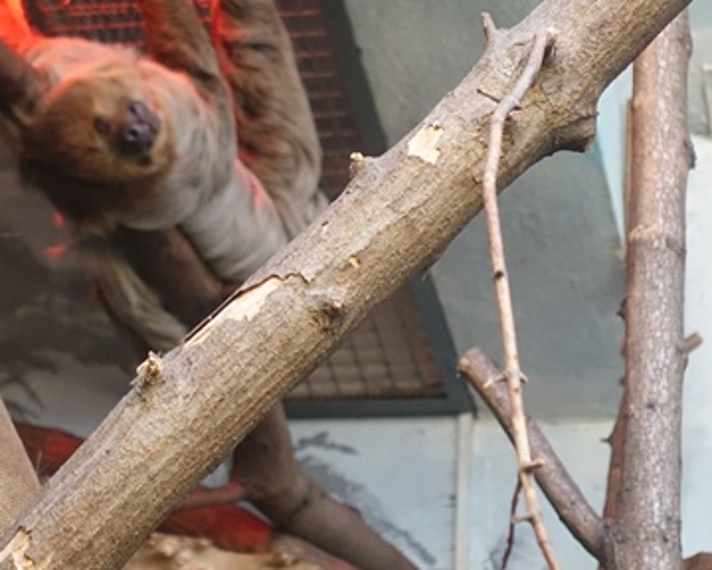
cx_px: 259
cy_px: 173
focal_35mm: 187
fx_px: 3941
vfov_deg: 8.3
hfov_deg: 10.3
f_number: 2.8
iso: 800
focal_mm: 25.7
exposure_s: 1/30
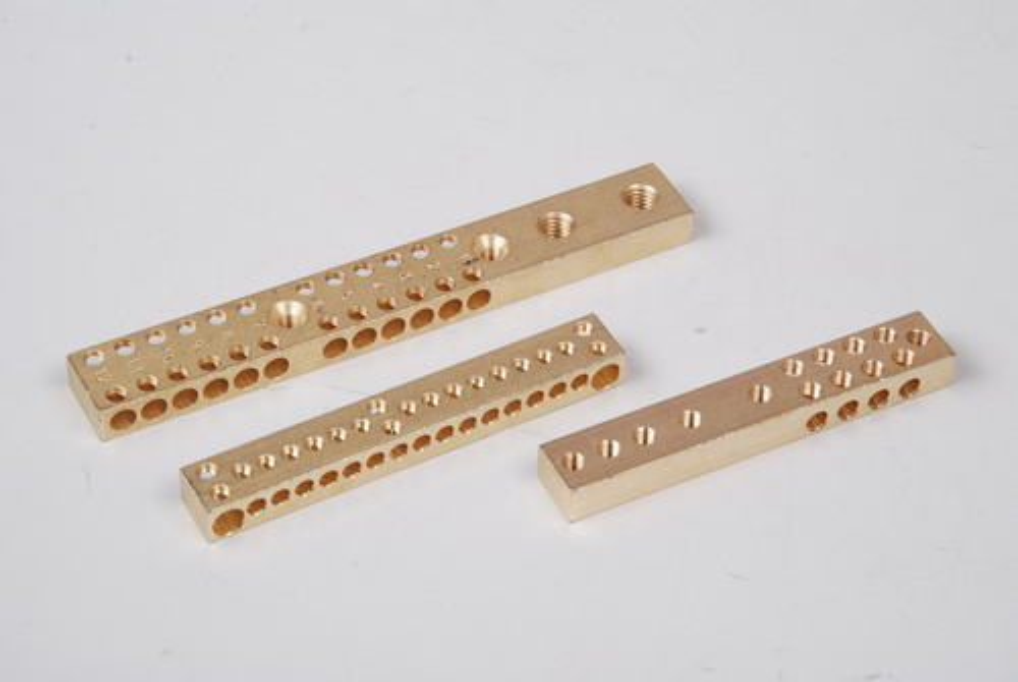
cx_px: 509
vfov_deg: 10.8
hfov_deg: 16.0
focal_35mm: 128
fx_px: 3611
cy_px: 341
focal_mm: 85
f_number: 18
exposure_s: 1/125
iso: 100
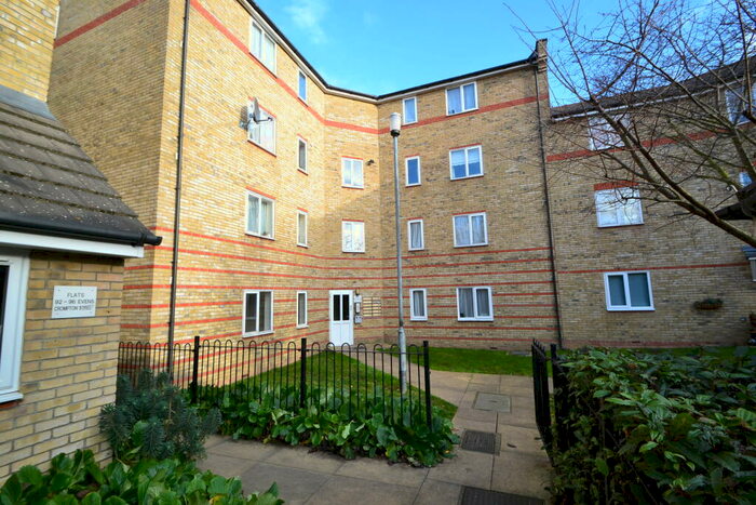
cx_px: 378
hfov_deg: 100.4
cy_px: 252
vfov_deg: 77.4
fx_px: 315
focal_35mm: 15
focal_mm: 10
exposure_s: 1/125
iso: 400
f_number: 9
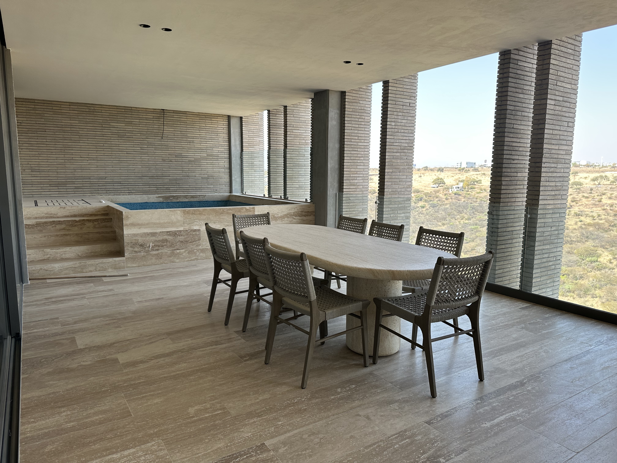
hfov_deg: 71.6
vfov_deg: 56.8
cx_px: 308
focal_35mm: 24
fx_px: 428
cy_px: 232
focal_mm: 6.86
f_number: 1.78
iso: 80
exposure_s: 1/381
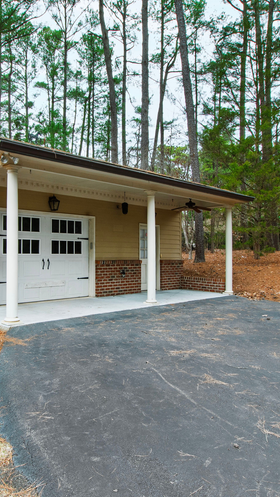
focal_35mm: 27
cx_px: 98
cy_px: 261
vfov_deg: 69.8
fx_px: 356
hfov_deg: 42.4
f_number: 8
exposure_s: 1/40
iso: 200
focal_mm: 10
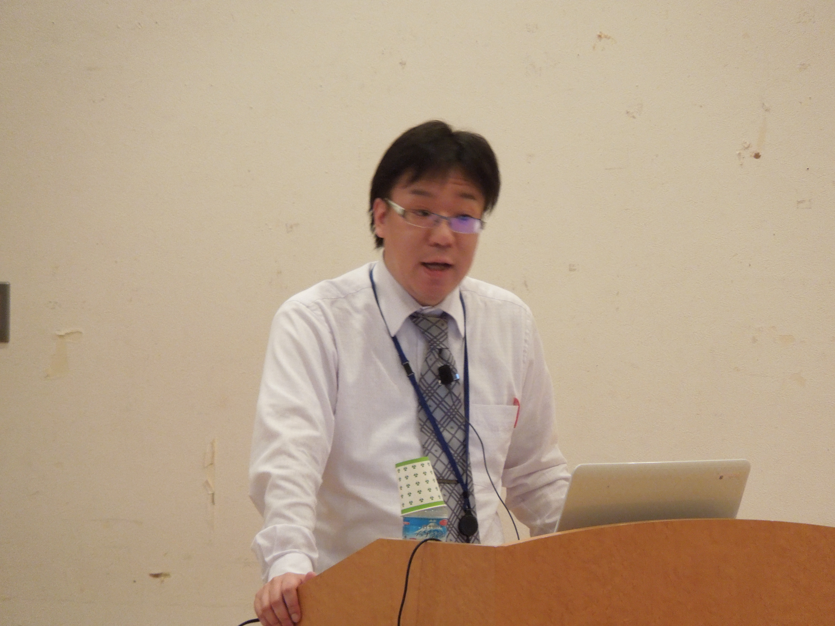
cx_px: 418
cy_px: 313
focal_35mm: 271
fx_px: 6537
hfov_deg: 7.3
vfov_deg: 5.5
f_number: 5.2
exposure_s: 1/25
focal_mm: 48.8
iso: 800
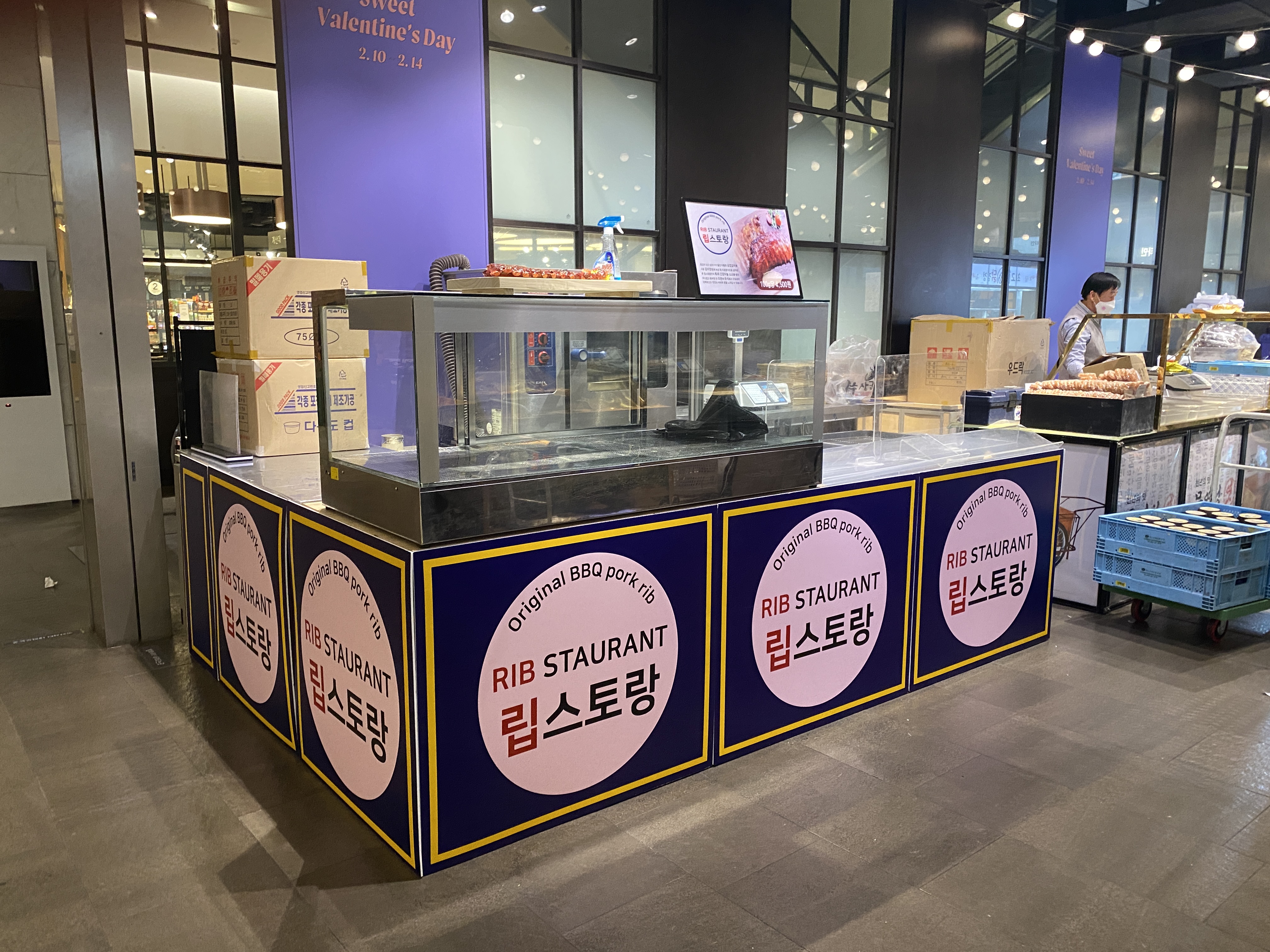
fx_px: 954
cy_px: 476
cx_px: 635
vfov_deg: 53.1
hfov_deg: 67.3
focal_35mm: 26
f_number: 1.8
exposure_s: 1/60
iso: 320
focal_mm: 4.25
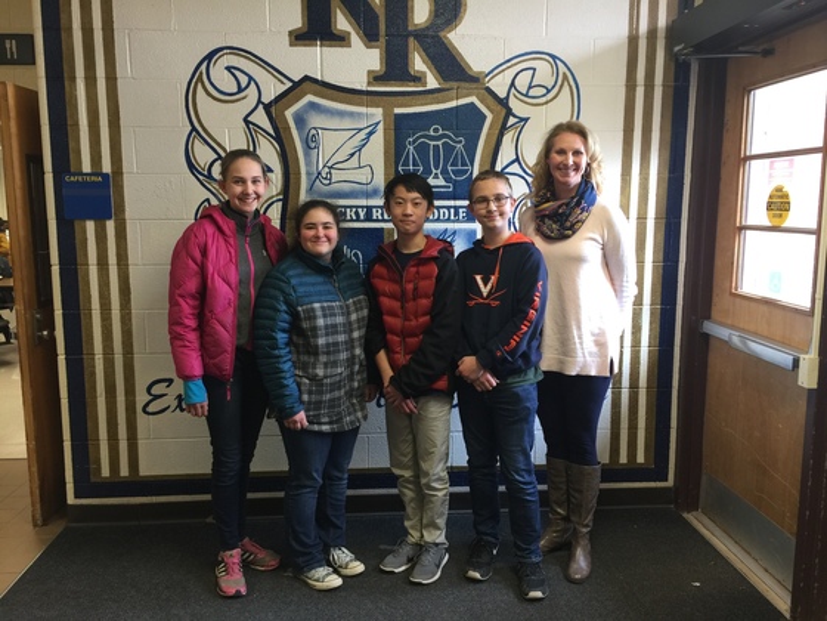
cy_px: 310
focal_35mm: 29
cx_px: 414
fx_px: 693
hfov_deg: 61.7
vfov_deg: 48.2
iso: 40
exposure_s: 1/15
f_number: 2.2
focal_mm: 4.15
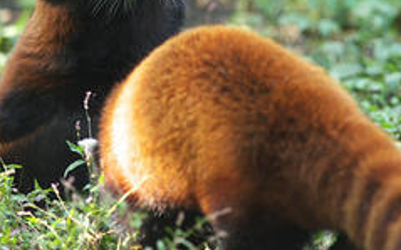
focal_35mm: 641
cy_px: 31
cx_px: 203
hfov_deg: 3.3
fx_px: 7000
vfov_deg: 2.0
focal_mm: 300
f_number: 3.5
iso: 800
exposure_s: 1/400
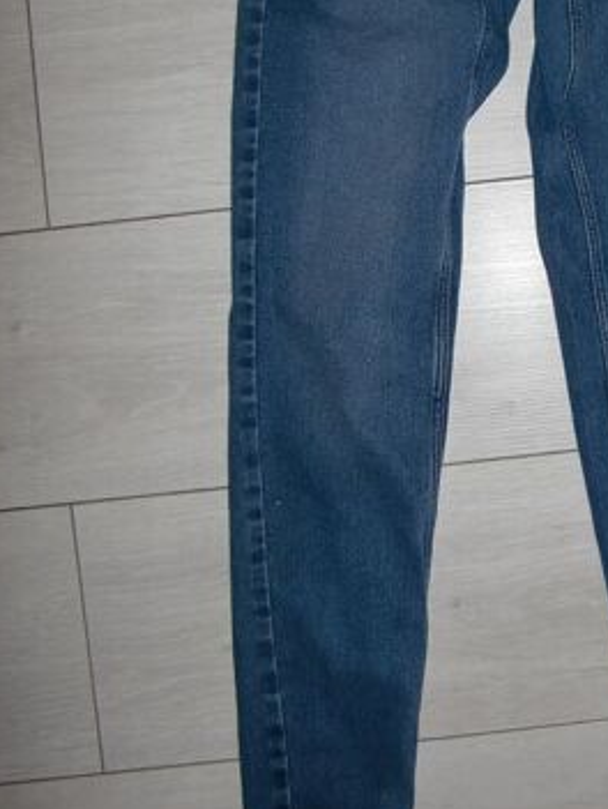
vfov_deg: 36.7
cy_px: 214
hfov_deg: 27.7
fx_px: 1192
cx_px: 527
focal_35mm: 51
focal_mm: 4.9
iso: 125
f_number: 2.6
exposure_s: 1/40
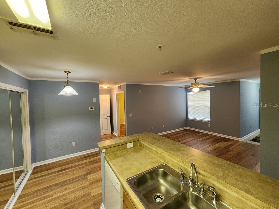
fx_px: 105
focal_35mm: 13
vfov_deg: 89.9
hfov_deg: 106.2
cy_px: 104
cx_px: 140
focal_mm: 2.2
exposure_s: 1/40
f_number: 2.2
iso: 320
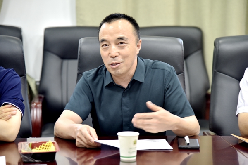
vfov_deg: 11.4
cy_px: 82
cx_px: 124
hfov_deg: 17.1
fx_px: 827
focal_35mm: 120
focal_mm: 120
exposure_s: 1/30
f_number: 4
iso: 640
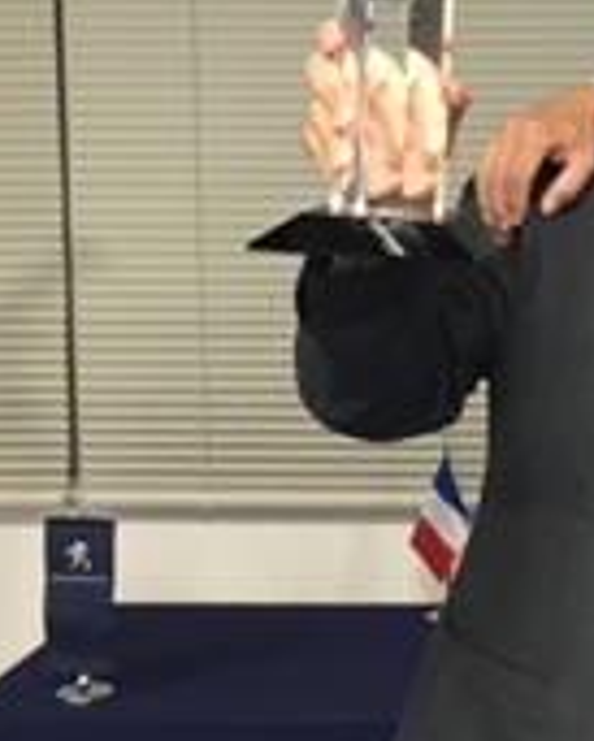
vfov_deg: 18.0
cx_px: 785
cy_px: 225
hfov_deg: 13.9
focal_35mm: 106
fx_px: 2327
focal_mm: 4.15
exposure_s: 1/30
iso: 100
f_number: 2.2
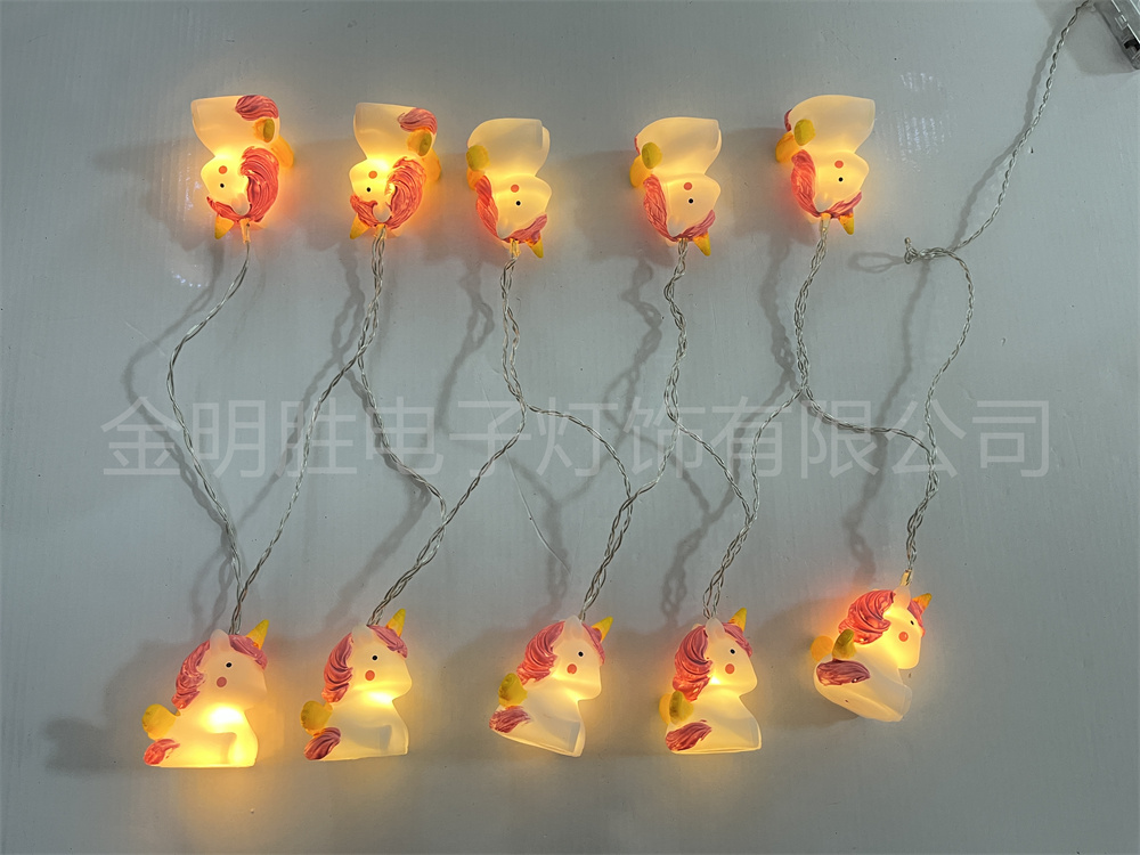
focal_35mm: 26
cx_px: 570
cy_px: 428
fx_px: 856
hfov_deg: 67.3
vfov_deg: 53.1
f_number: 1.6
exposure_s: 1/50
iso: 200
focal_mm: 5.1
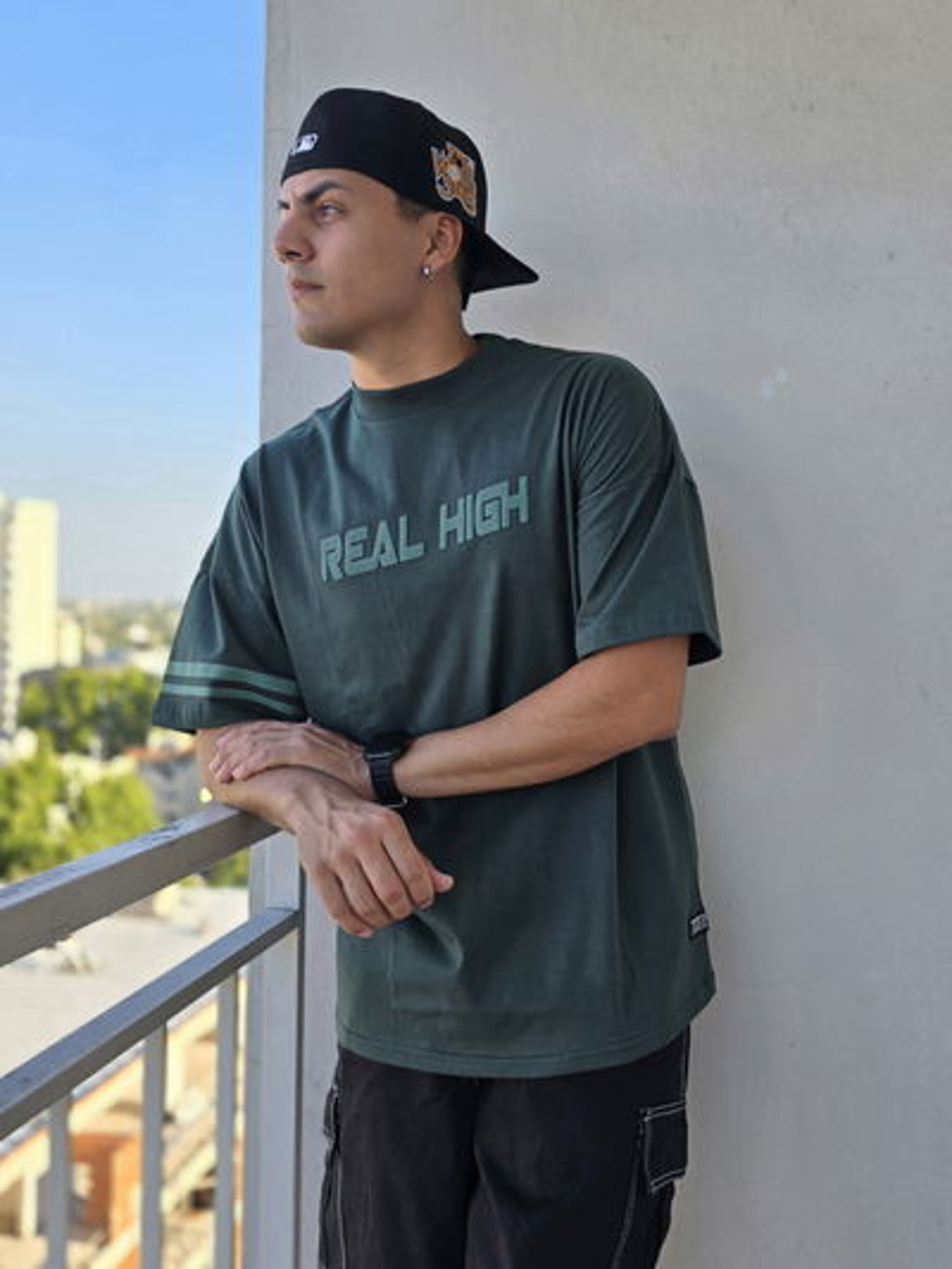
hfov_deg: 58.9
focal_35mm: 23
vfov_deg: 73.9
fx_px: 843
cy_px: 634
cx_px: 476
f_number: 1.7
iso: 12
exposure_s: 1/303
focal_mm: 6.3
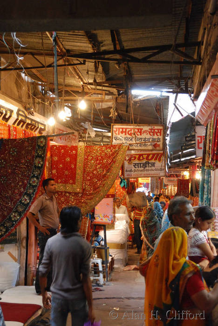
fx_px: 489
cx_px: 109
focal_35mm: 54
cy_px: 163
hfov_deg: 25.1
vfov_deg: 36.8
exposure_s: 1/30
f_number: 4.5
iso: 1400
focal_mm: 36
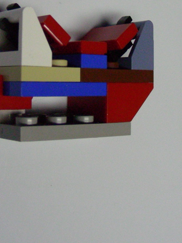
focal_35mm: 73
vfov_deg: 26.4
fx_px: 512
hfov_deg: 20.1
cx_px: 69
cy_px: 64
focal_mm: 6.3
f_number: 4
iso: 400
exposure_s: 1/160
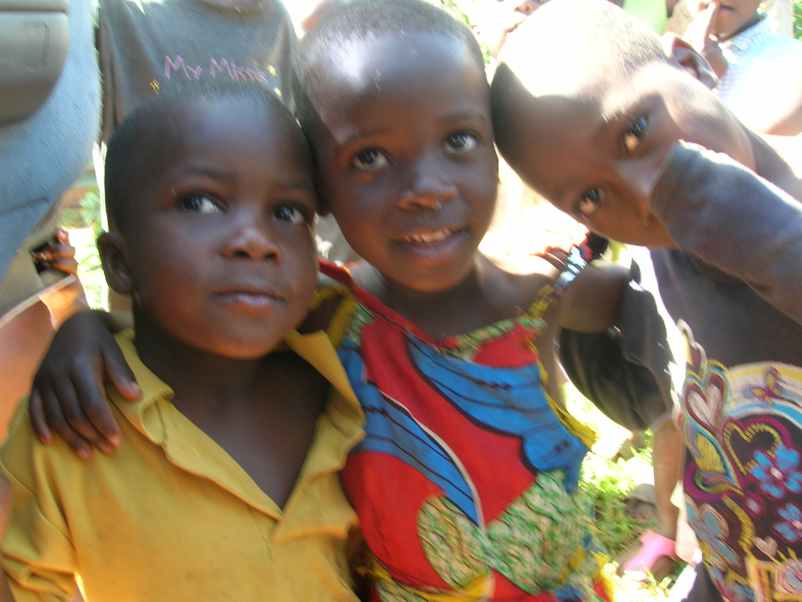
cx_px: 401
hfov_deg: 54.0
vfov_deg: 41.8
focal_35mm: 34
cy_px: 301
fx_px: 788
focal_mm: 5.7
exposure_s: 1/10.8
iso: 50
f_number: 4.9
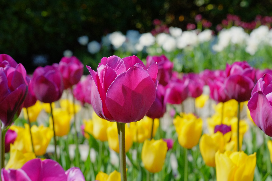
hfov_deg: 22.6
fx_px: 680
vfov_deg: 15.2
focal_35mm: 90
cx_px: 136
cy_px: 90
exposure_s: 1/350
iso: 800
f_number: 10
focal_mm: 60
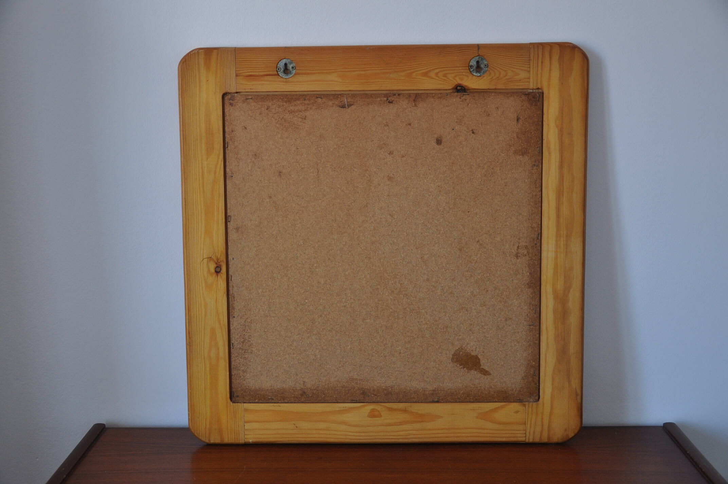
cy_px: 242
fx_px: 788
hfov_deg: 49.6
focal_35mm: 39
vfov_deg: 34.1
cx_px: 364
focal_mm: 26
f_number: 4
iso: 560
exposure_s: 1/60
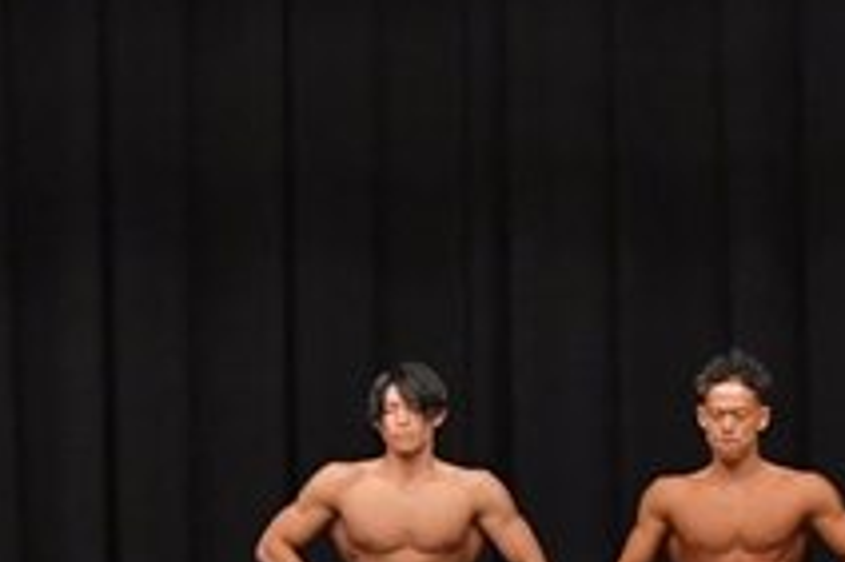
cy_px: 658
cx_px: 616
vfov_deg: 4.0
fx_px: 7974
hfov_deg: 6.1
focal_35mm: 340
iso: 6400
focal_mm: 62
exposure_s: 1/400
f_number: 5.6
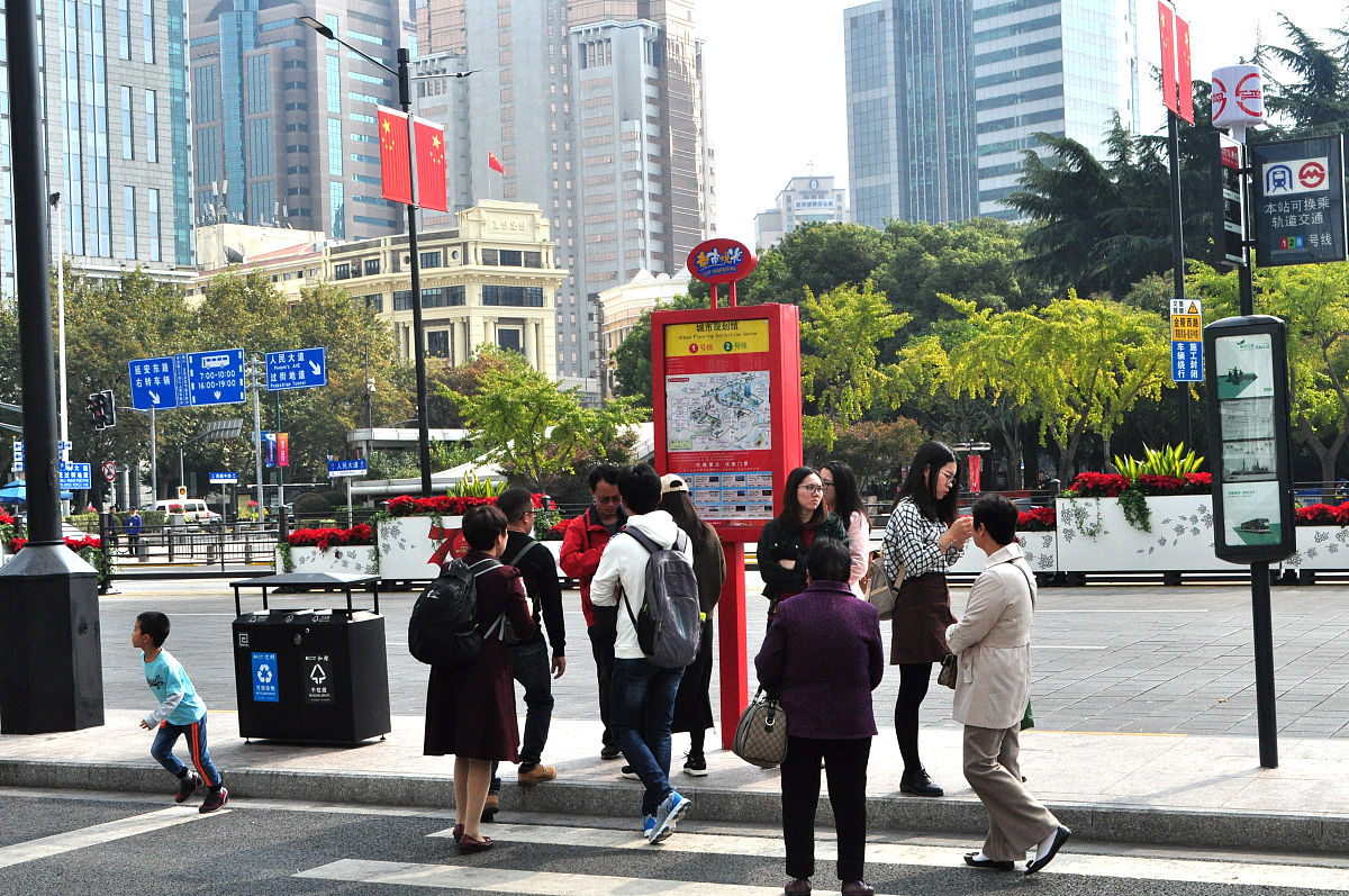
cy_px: 448
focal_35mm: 52
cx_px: 674
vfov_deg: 25.7
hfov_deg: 37.9
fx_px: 1965
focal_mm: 35
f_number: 13
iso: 800
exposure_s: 1/800
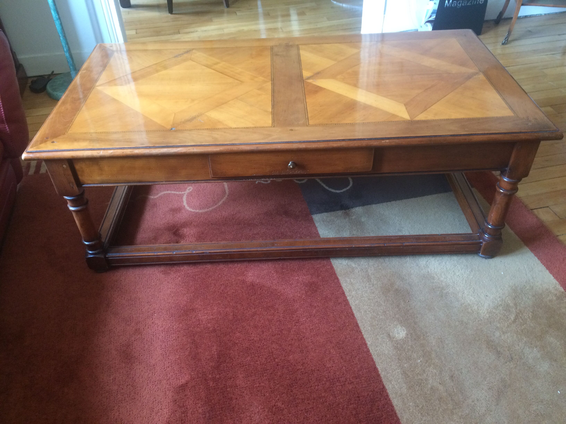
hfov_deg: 61.7
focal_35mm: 29
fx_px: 474
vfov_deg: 48.2
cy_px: 212
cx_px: 283
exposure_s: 1/33
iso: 250
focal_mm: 4.15
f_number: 2.2
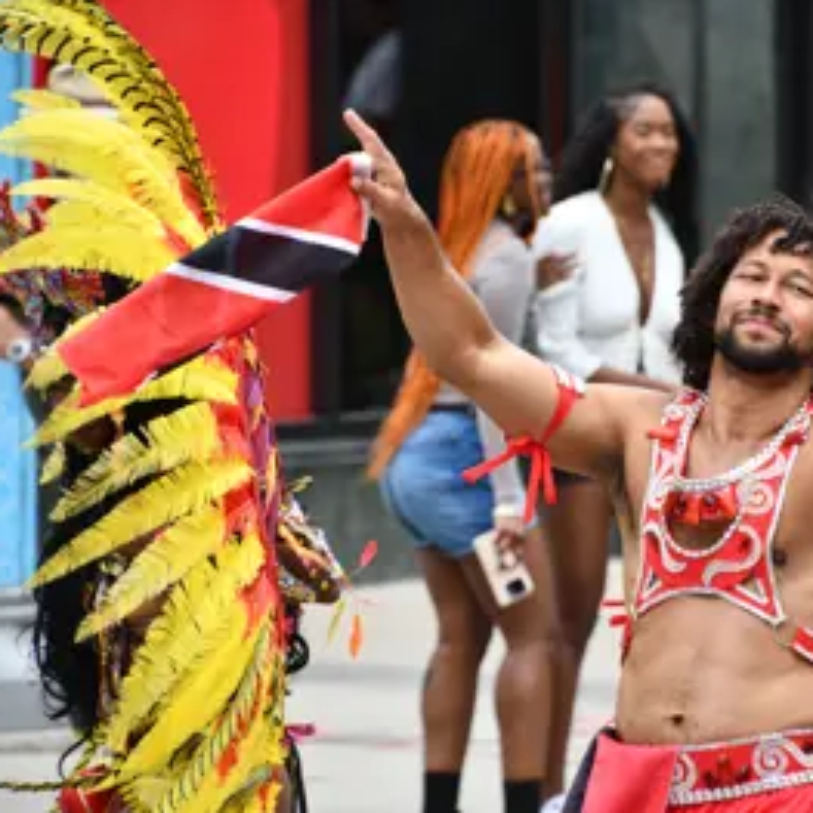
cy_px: 406
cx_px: 550
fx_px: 11320
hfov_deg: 4.1
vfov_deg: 4.1
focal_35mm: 426
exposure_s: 1/500
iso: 560
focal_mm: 220
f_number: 6.3
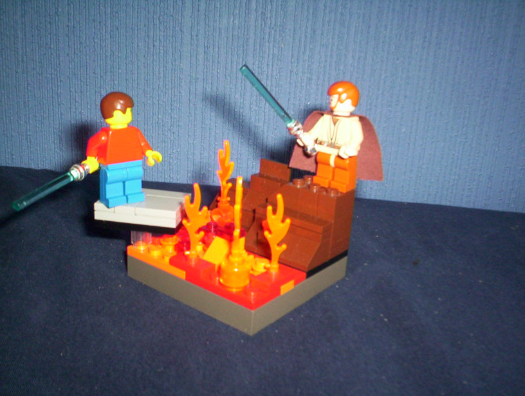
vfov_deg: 37.9
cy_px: 198
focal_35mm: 38
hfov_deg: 48.9
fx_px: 578
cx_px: 262
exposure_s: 1/60
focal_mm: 4.99
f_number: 4.5
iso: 140
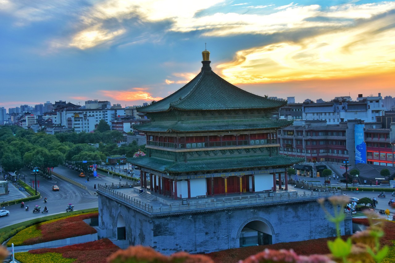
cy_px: 132
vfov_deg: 26.5
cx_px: 198
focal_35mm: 51
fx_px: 559
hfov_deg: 38.9
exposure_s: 1/160
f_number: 6.3
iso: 250
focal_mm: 34
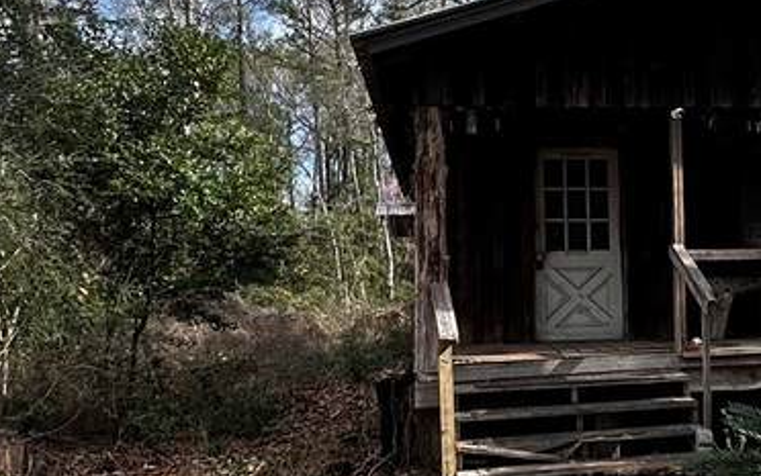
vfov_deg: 25.4
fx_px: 1058
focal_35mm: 51
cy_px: 268
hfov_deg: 36.8
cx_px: 700
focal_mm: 2.22
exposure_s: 1/447
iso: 40
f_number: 2.2
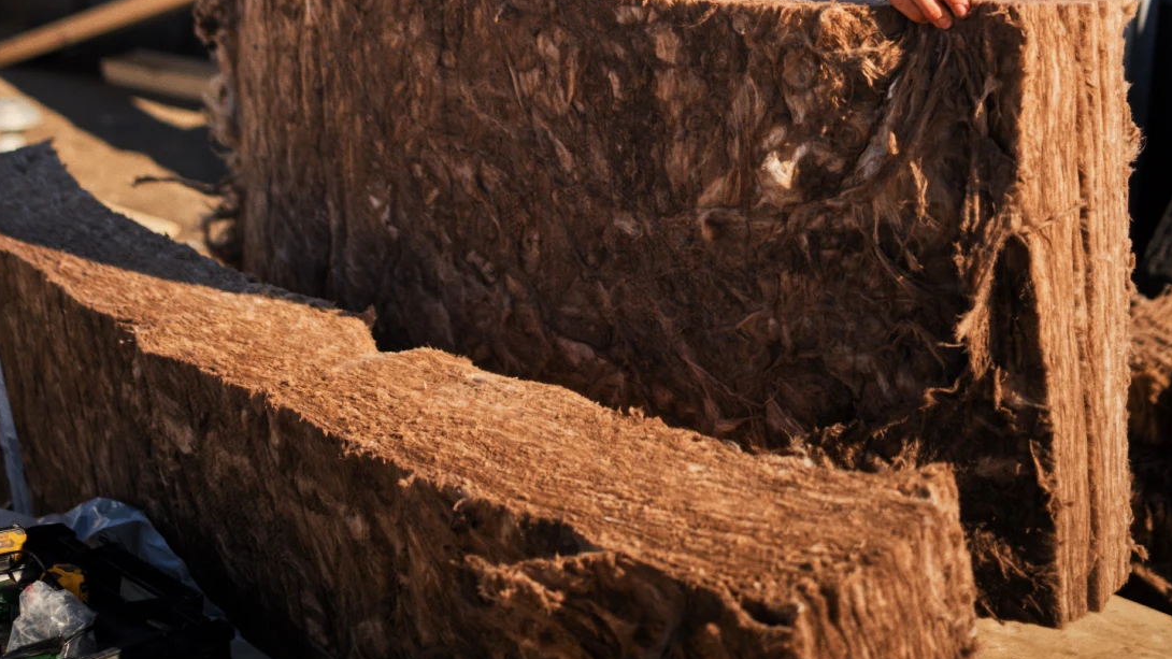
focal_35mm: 65
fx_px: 2020
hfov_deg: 32.4
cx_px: 587
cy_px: -203
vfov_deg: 17.4
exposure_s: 1/7000
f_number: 1.2
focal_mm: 27
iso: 125
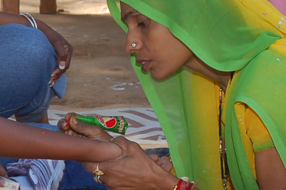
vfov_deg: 7.8
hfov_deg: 11.5
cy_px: 115
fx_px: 1396
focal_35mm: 176
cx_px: -58
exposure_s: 1/200
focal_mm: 32
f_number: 7.1
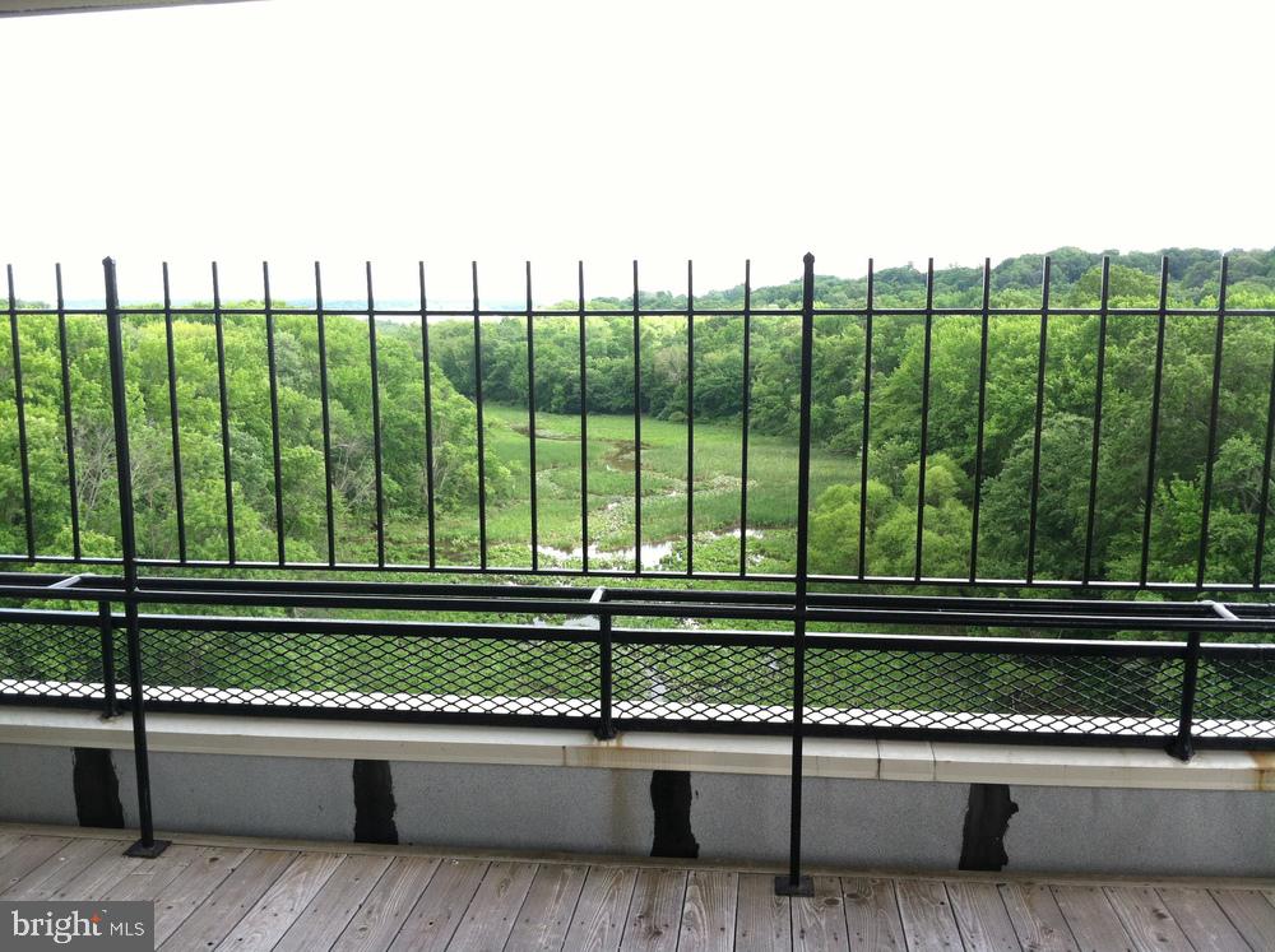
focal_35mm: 35
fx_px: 1287
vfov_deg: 40.6
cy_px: 476
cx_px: 638
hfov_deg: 52.7
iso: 80
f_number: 2.8
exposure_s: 1/146
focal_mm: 3.85
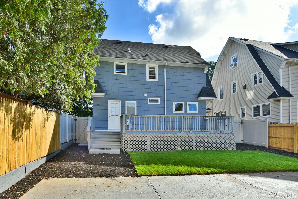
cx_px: 149
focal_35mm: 23
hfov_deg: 76.1
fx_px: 190
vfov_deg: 55.1
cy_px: 100
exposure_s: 1/100
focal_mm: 23
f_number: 13
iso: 250
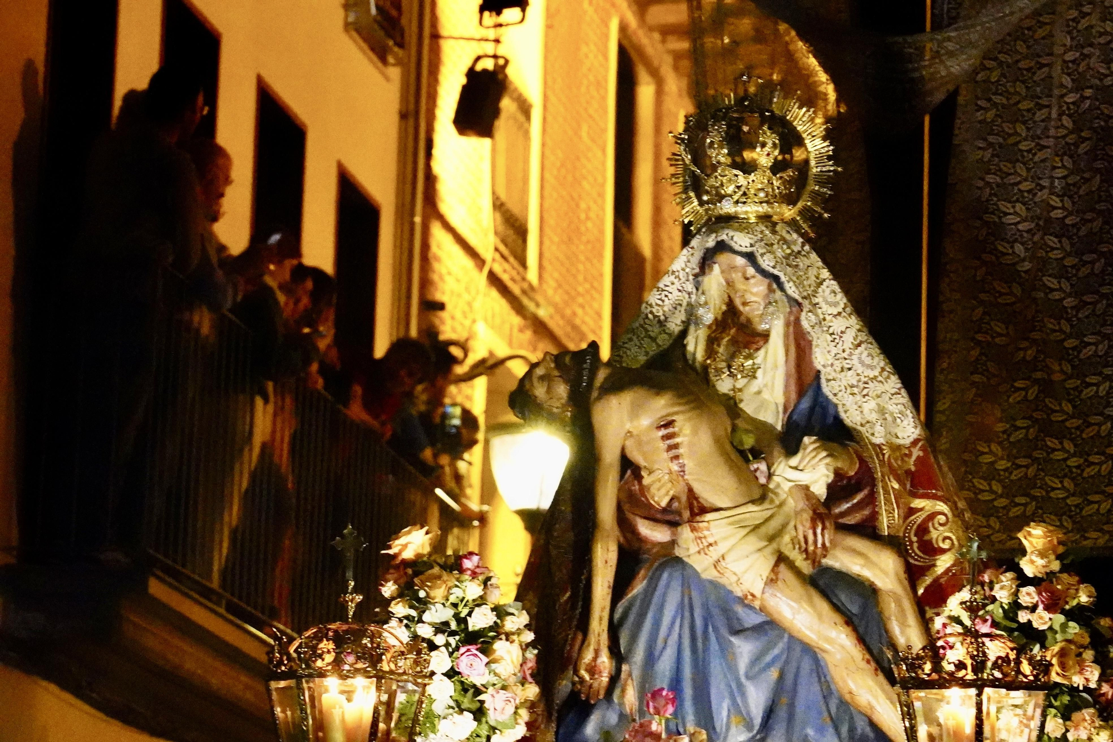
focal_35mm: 157
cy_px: 371
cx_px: 556
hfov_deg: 13.1
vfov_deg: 8.7
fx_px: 4853
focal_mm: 105
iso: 32000
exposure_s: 1/250
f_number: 5.6
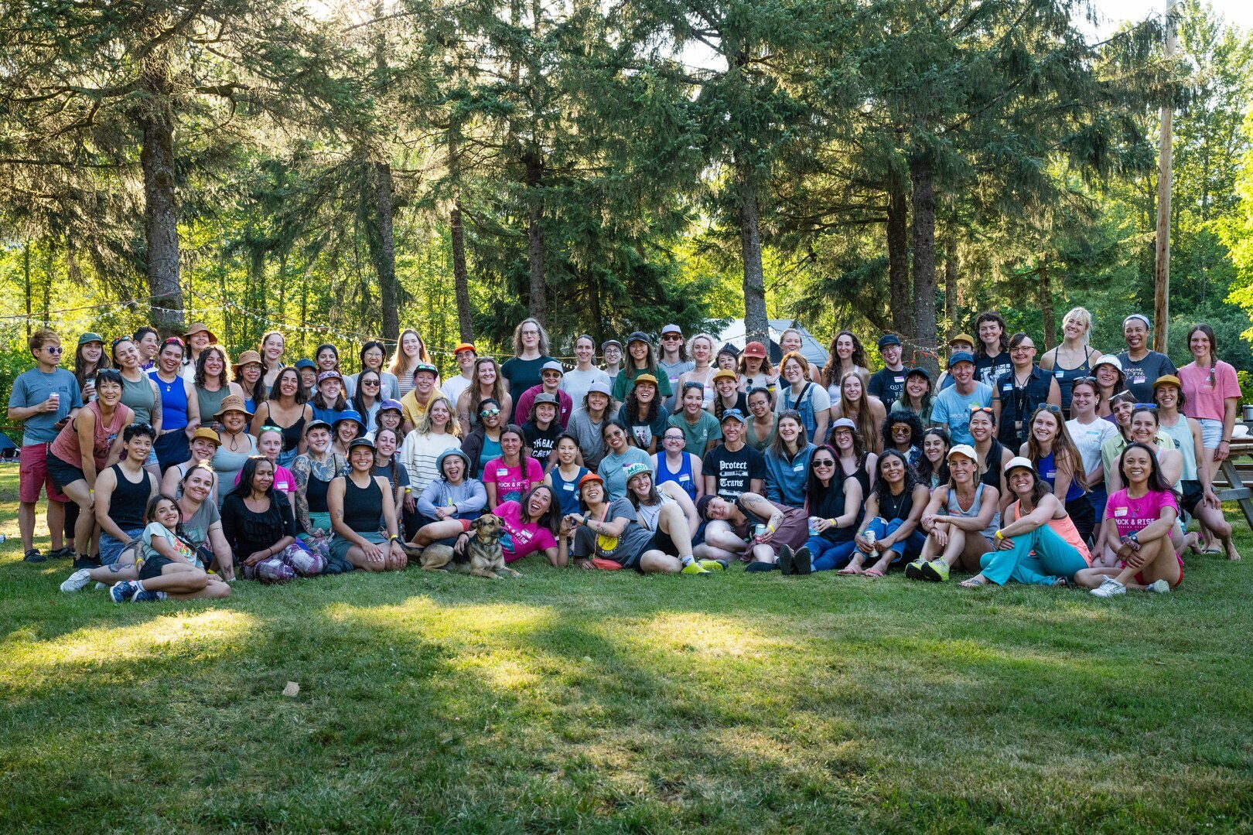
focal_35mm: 38
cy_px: 418
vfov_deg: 35.1
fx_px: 1323
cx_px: 626
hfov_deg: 50.7
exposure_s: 1/320
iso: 1250
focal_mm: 38
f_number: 8
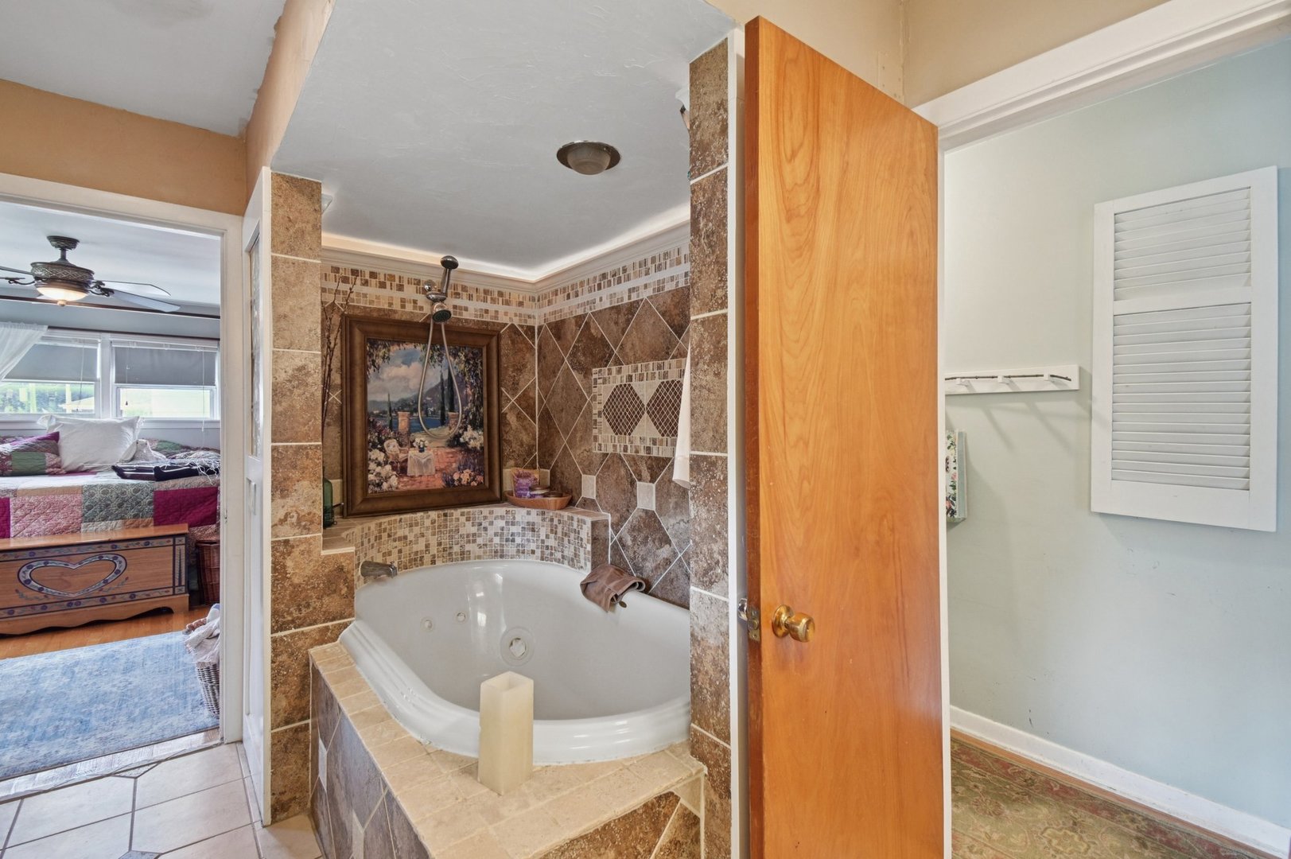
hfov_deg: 100.4
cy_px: 430
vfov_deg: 77.3
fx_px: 538
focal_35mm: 15
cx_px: 646
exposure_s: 1/3.33
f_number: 8
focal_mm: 10
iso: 400
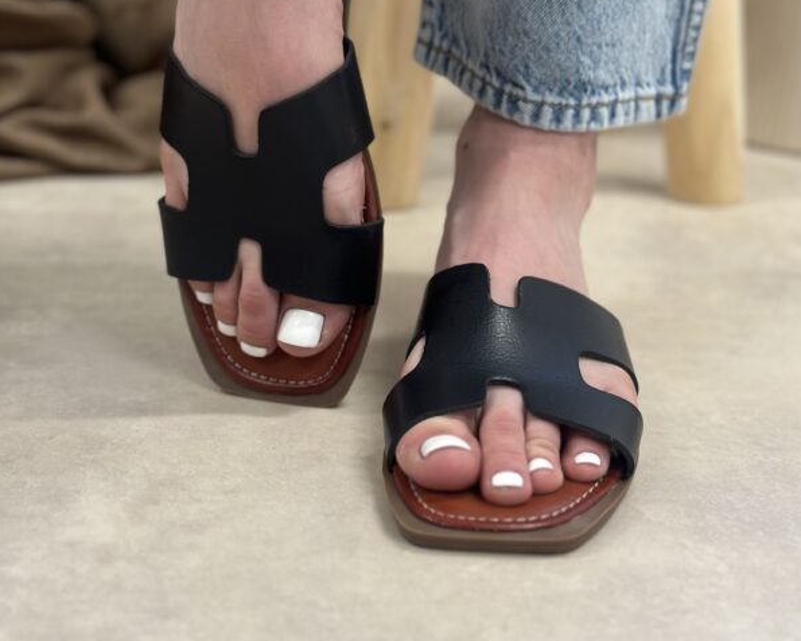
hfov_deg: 30.0
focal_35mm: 63
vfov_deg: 24.1
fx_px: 1494
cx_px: 400
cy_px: 221
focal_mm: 6.86
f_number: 1.78
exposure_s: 1/50
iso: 125
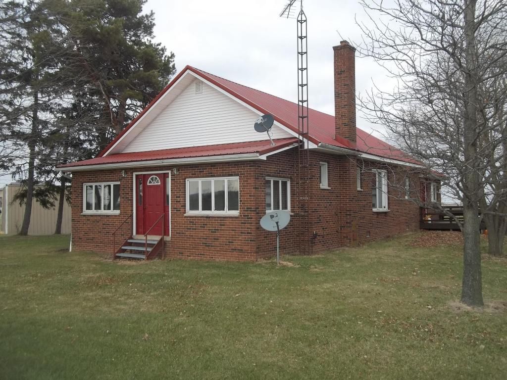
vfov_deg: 44.2
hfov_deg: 56.8
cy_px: 190
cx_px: 254
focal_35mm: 32
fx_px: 469
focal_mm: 5.7
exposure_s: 1/320
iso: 80
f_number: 2.9
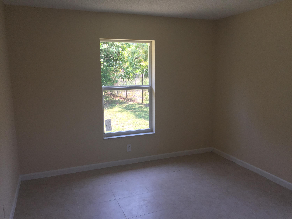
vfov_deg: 48.2
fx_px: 245
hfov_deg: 61.7
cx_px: 146
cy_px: 110
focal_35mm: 29
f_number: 2.2
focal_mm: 4.15
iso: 40
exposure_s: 1/120
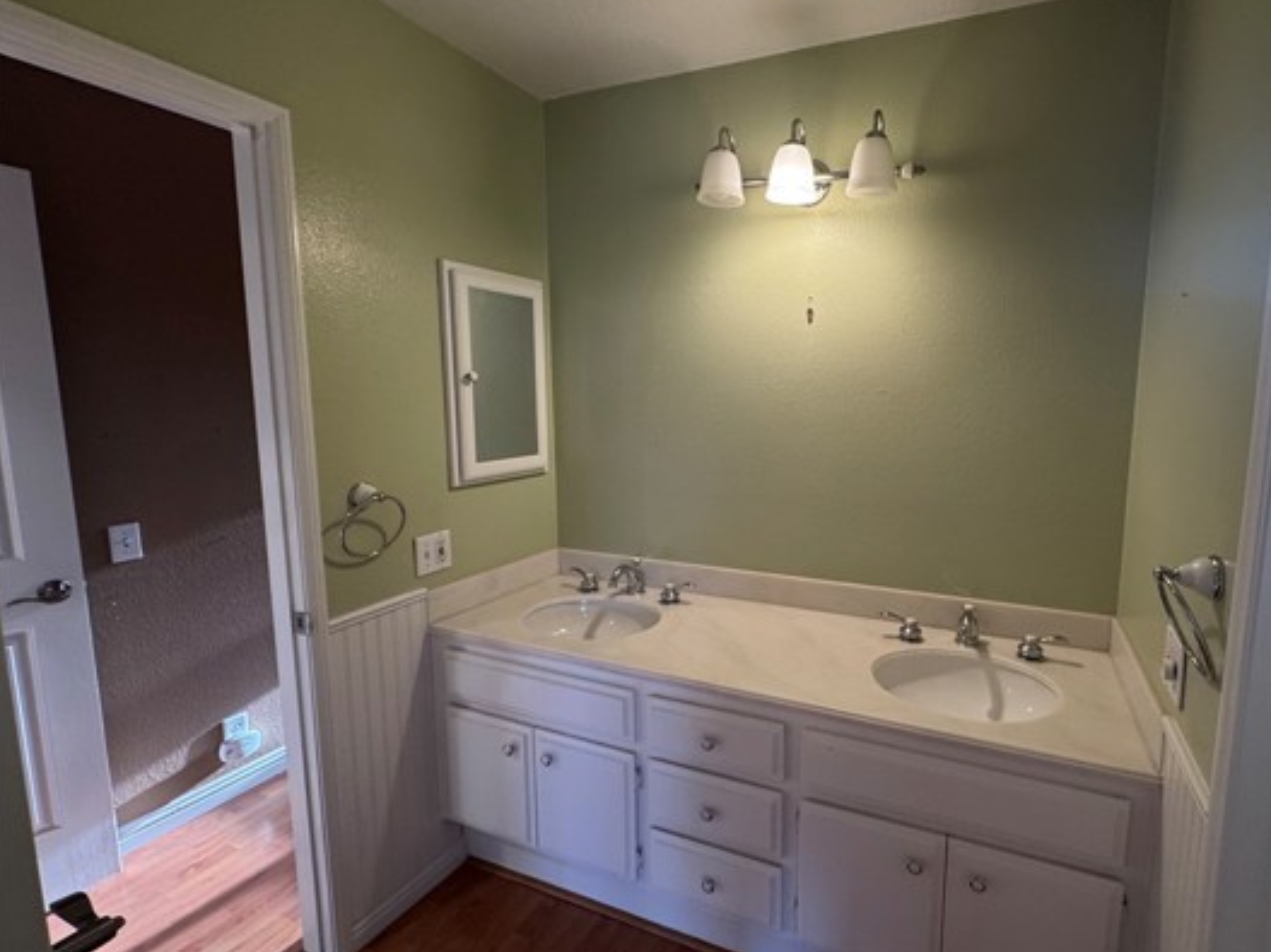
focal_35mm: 17
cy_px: 468
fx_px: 624
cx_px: 765
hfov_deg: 89.8
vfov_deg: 74.7
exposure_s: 1/120
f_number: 2.2
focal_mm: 2.22
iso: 200
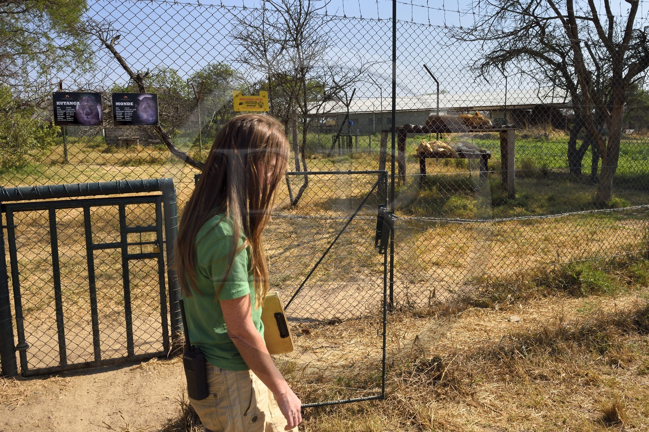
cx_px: 324
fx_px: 487
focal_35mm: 27
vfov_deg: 47.9
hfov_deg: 67.4
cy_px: 216
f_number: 16
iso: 200
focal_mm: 27
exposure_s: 1/160
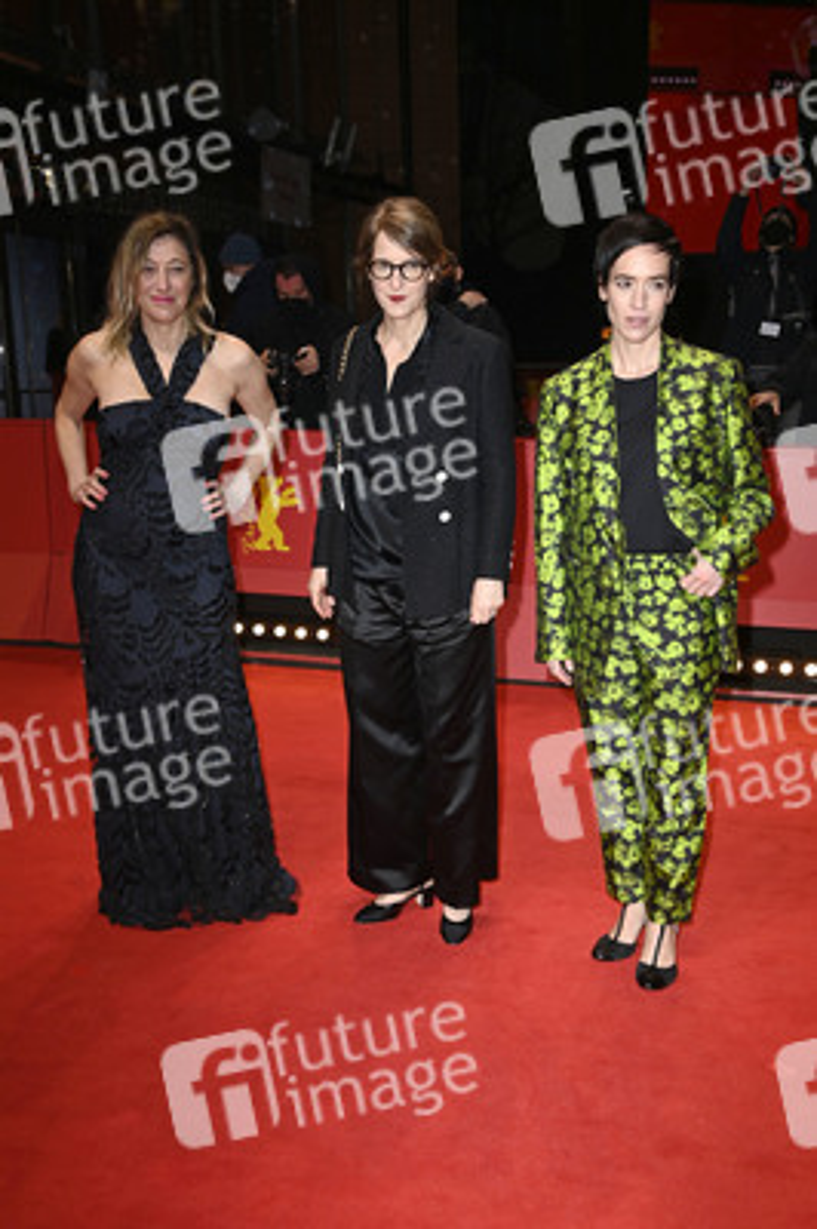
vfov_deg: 48.5
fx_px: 1364
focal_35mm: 40
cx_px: 408
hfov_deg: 33.3
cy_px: 614
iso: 500
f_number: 5.6
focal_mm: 40
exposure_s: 1/160
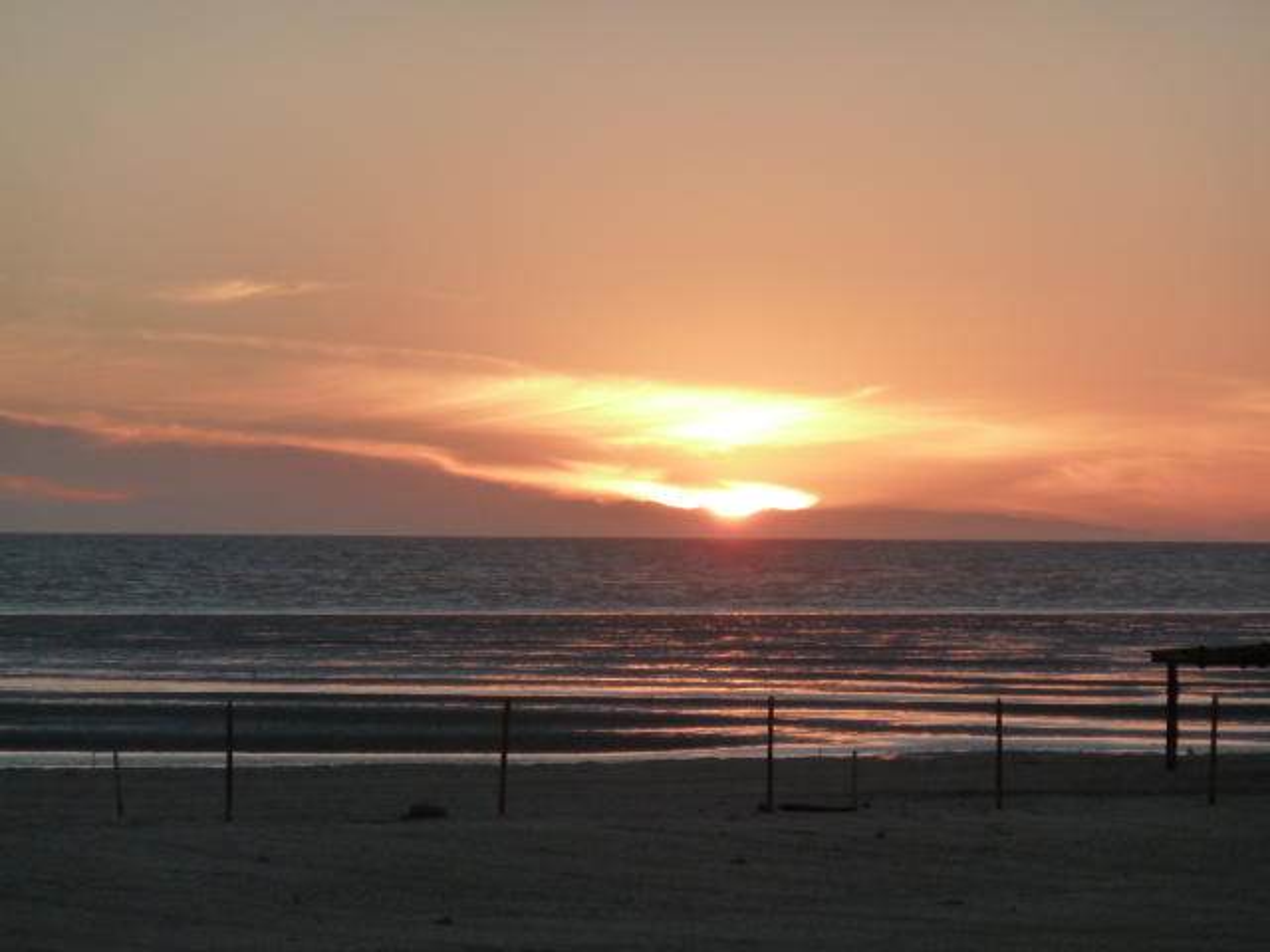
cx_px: 635
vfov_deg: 7.6
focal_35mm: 196
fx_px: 7191
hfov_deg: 10.1
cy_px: 476
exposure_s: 1/250
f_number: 4.5
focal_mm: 32.1
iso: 125
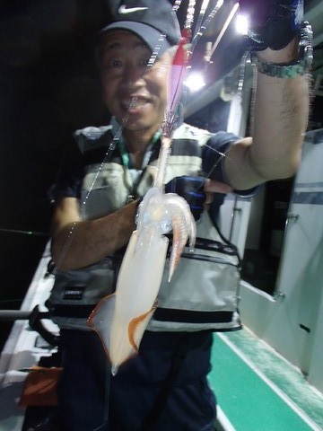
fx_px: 348
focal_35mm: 28
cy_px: 216
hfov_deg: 49.7
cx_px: 162
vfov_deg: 63.4
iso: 400
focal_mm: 5
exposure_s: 1/30
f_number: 3.9
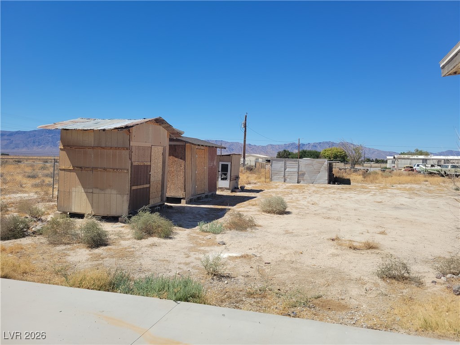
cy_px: 172
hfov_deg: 67.3
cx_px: 230
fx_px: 346
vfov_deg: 53.1
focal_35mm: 26
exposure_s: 1/3608
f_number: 1.8
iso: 40
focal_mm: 5.4
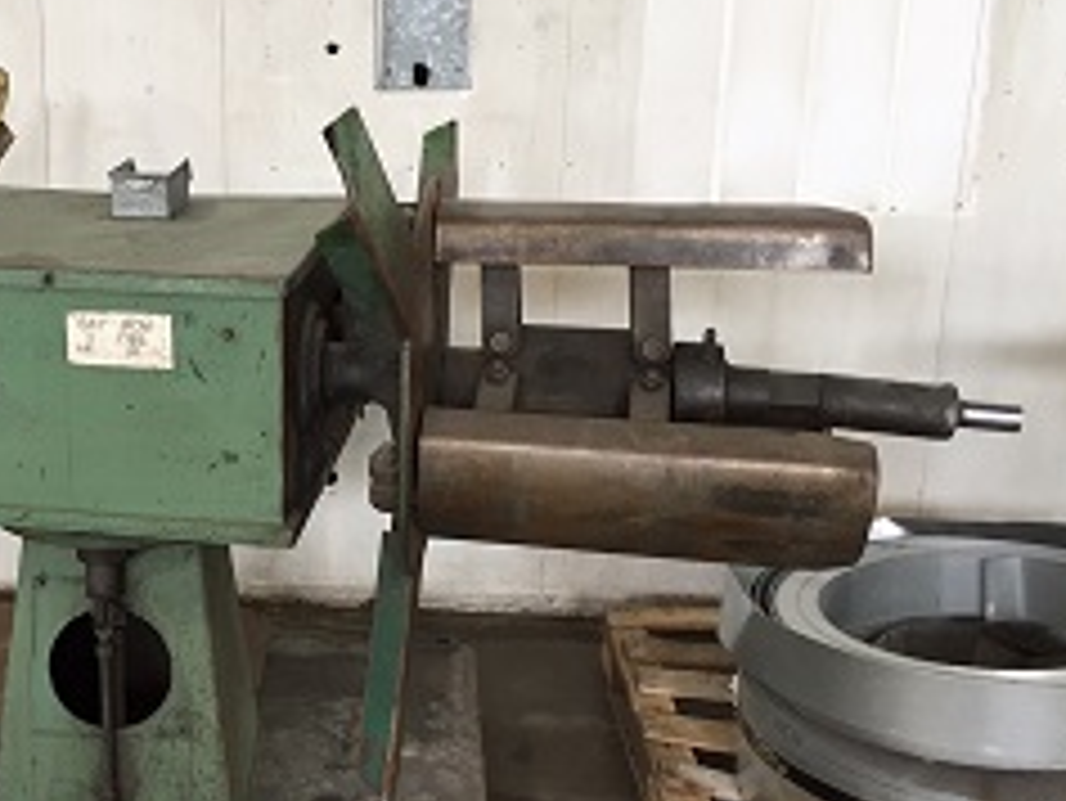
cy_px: 387
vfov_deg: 29.7
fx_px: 1510
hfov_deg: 37.6
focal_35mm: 49
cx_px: 229
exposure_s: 1/30
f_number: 2.2
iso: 64
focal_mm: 4.15
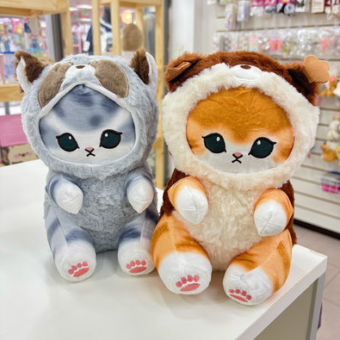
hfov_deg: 52.5
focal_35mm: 31
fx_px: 344
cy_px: 160
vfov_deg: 52.5
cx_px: 171
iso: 125
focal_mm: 5.96
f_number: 1.6
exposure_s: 1/50
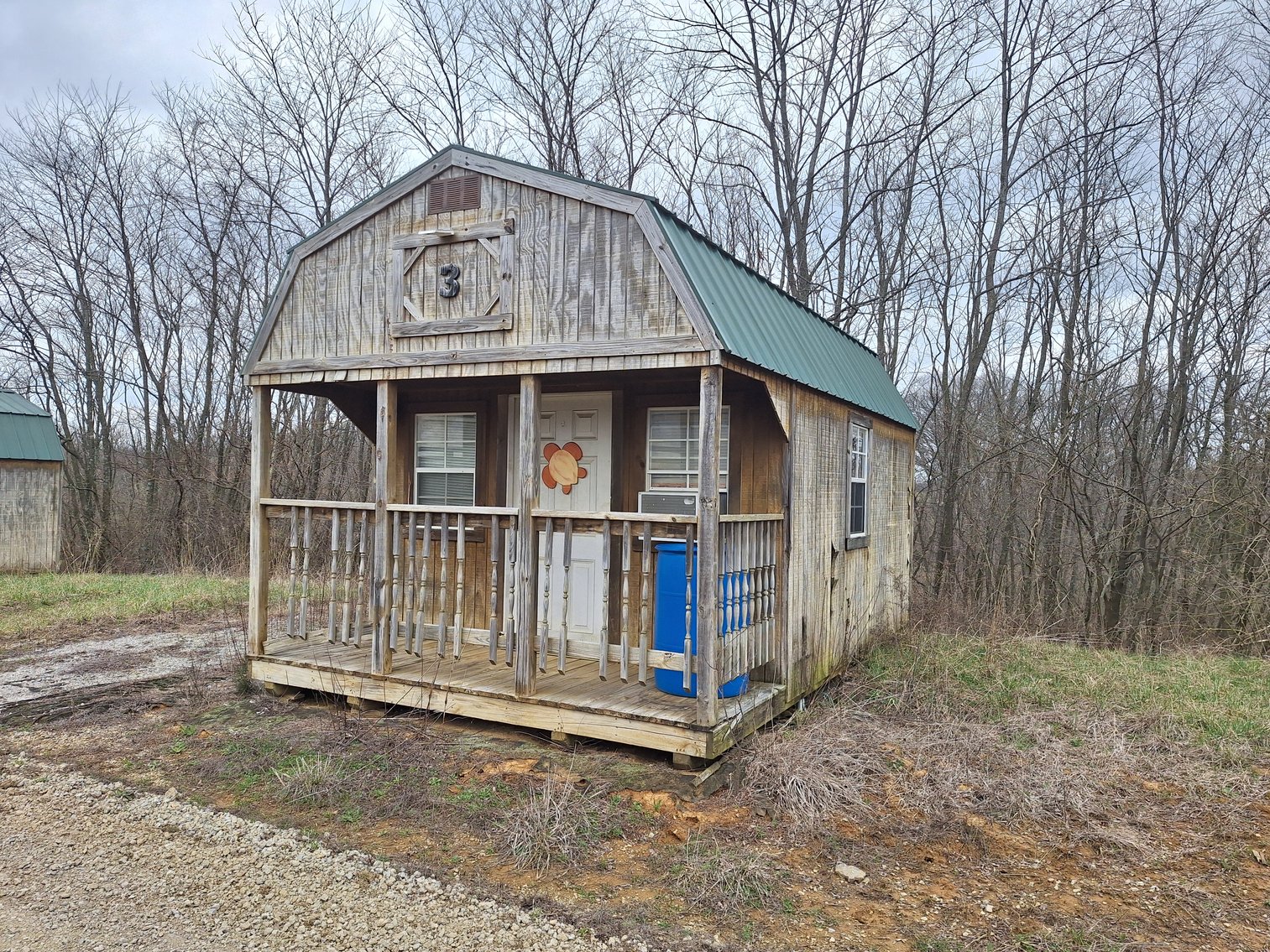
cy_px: 476
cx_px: 635
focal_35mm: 23
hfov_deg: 73.9
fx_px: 844
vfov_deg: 58.9
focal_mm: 5.54
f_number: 1.8
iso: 40
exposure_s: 1/1387
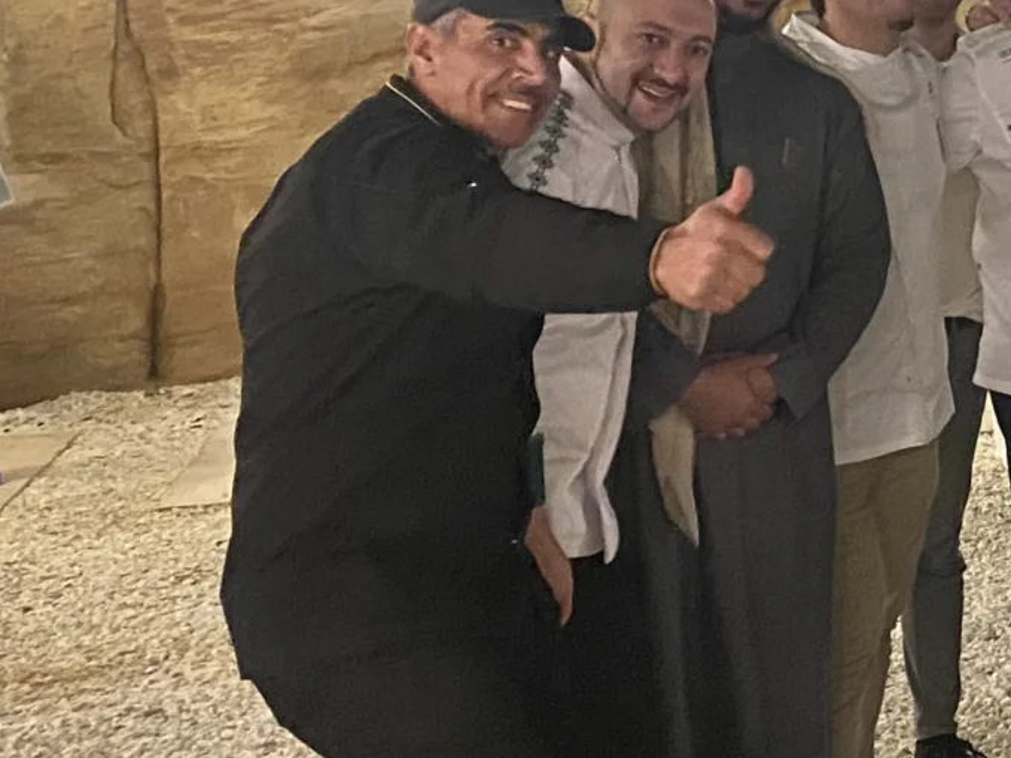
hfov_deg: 17.0
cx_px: 1751
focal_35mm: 98
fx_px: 2862
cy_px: 55
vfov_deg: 14.9
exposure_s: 1/30
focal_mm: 4.25
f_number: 1.8
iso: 800
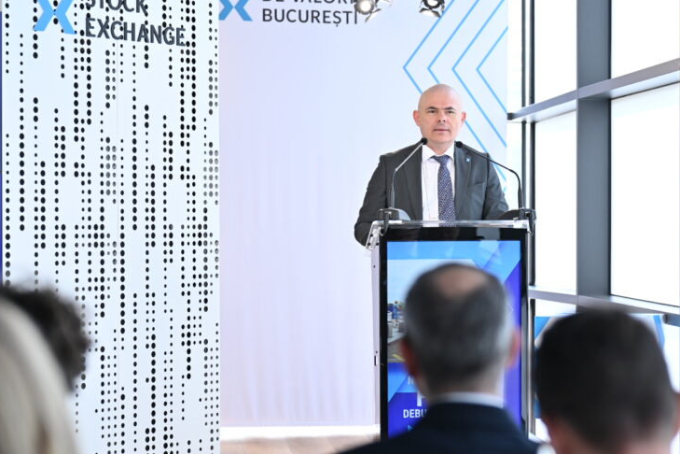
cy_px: 257
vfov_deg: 14.1
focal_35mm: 97
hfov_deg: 21.0
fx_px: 1832
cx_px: 452
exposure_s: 1/250
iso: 250
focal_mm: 69
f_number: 2.5
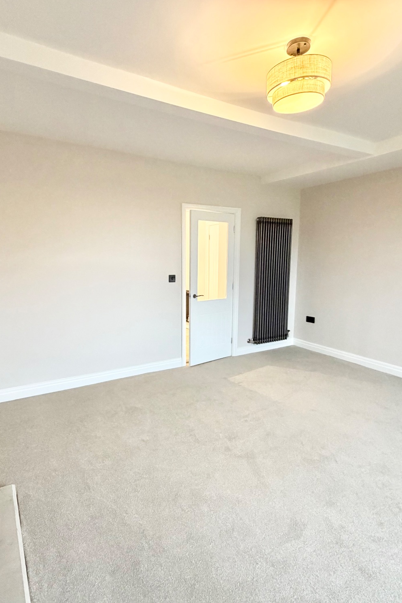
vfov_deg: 84.0
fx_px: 335
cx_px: 173
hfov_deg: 61.7
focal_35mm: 20
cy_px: 308
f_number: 2.2
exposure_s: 1/50
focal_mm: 2.22
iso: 400
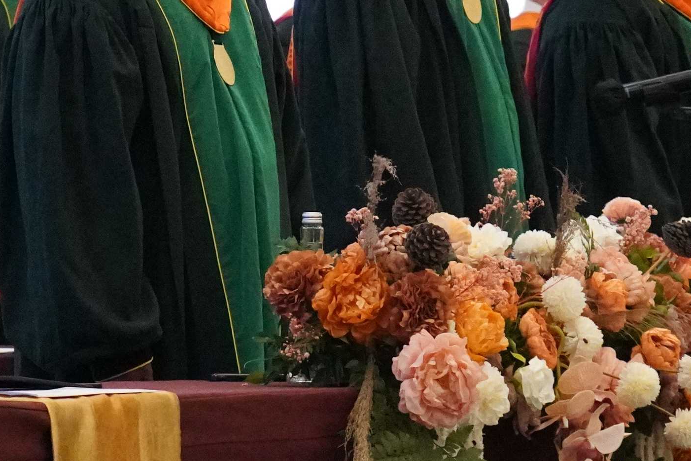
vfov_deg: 4.9
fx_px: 5334
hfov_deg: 7.3
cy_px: -55
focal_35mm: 278
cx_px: -206
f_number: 4
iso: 8000
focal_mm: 55
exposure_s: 1/160
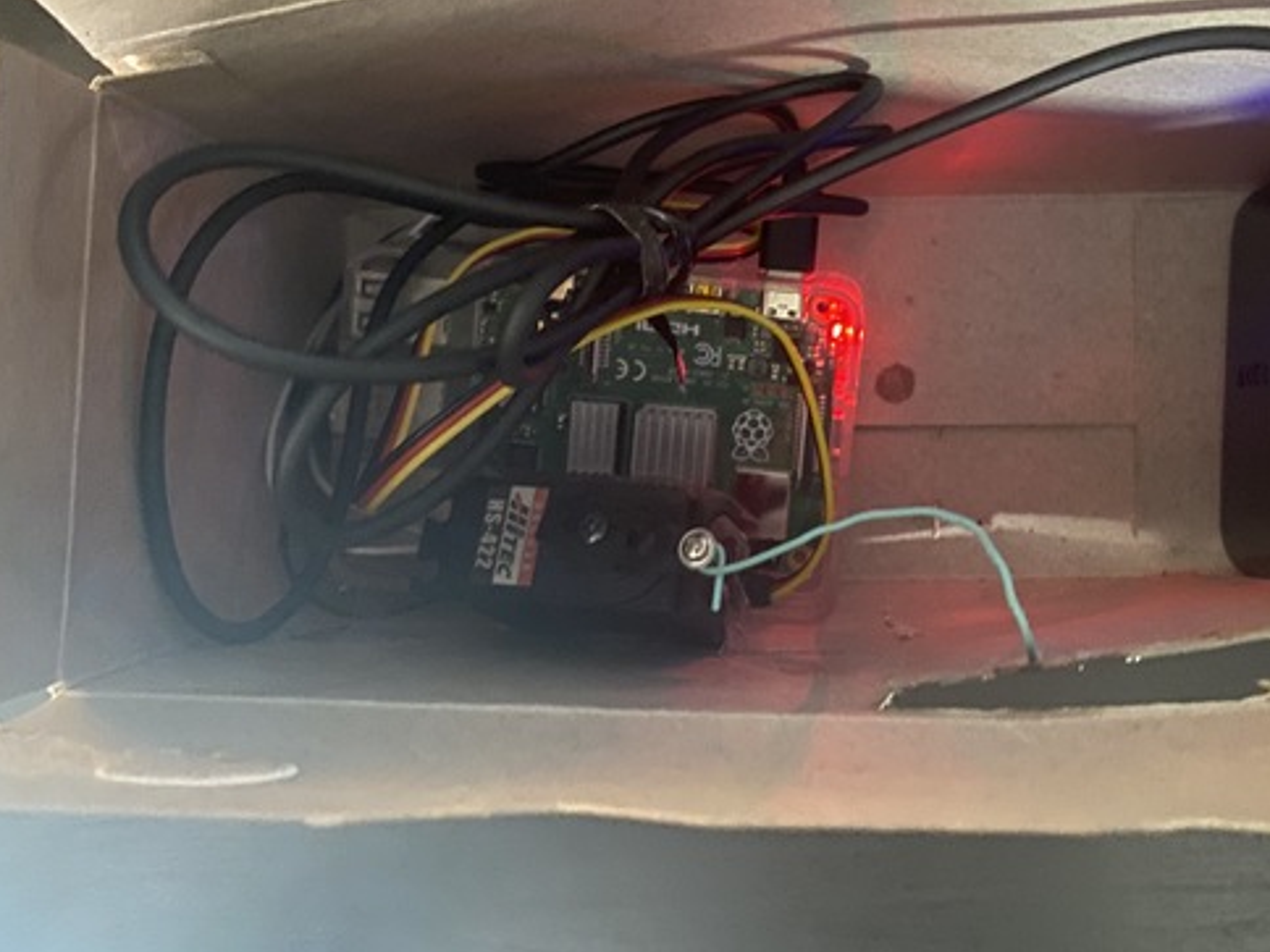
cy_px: 277
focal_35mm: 41
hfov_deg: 45.2
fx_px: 1504
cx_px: 824
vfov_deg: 34.6
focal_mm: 4.25
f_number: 1.8
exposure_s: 1/8
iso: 400
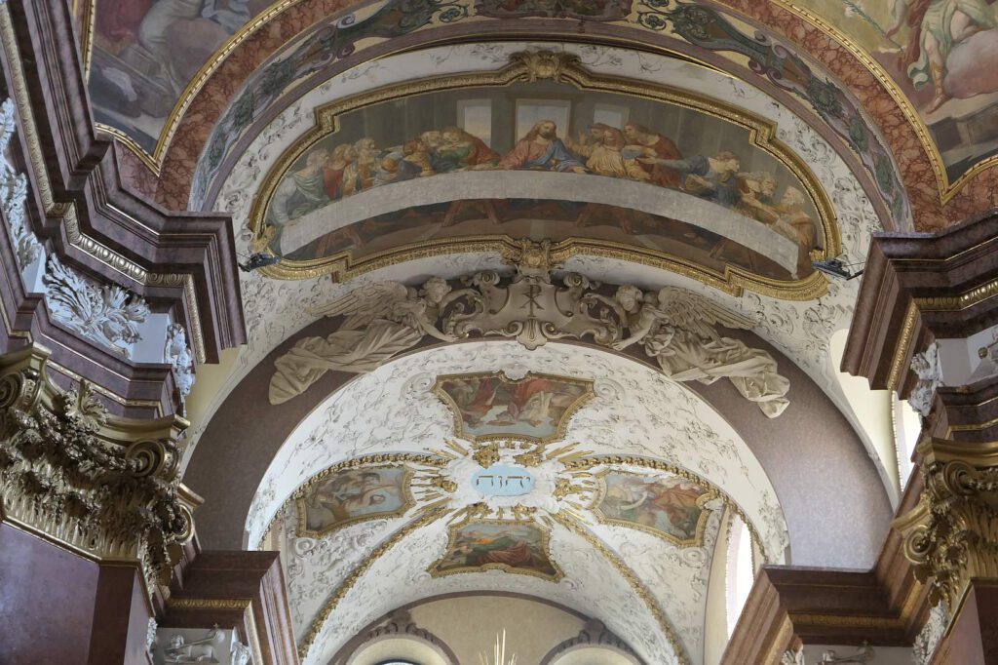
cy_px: 332
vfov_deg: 18.9
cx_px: 499
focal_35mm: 72
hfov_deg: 28.1
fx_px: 1995
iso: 1000
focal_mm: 26.4
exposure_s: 1/125
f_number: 2.8
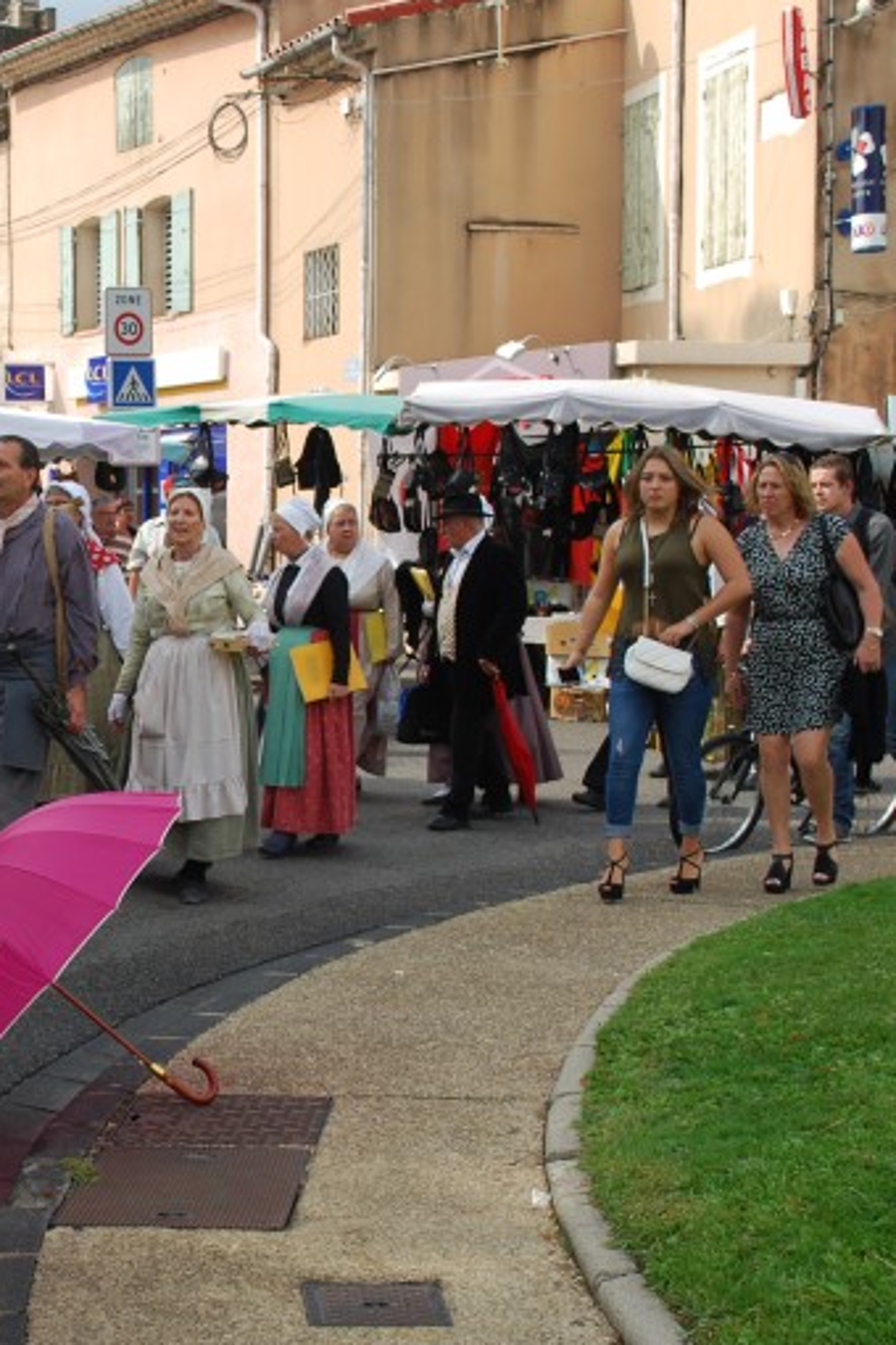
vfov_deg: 30.5
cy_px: 682
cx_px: -11
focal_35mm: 66
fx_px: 2464
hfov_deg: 20.0
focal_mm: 28
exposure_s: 1/200
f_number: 7.1
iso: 100
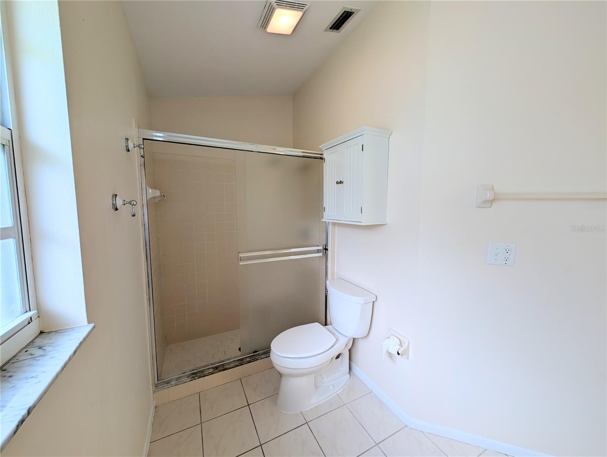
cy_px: 228
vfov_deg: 94.6
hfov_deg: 110.5
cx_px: 304
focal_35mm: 12
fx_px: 211
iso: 45
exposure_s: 1/120
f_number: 1.7
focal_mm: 2.02
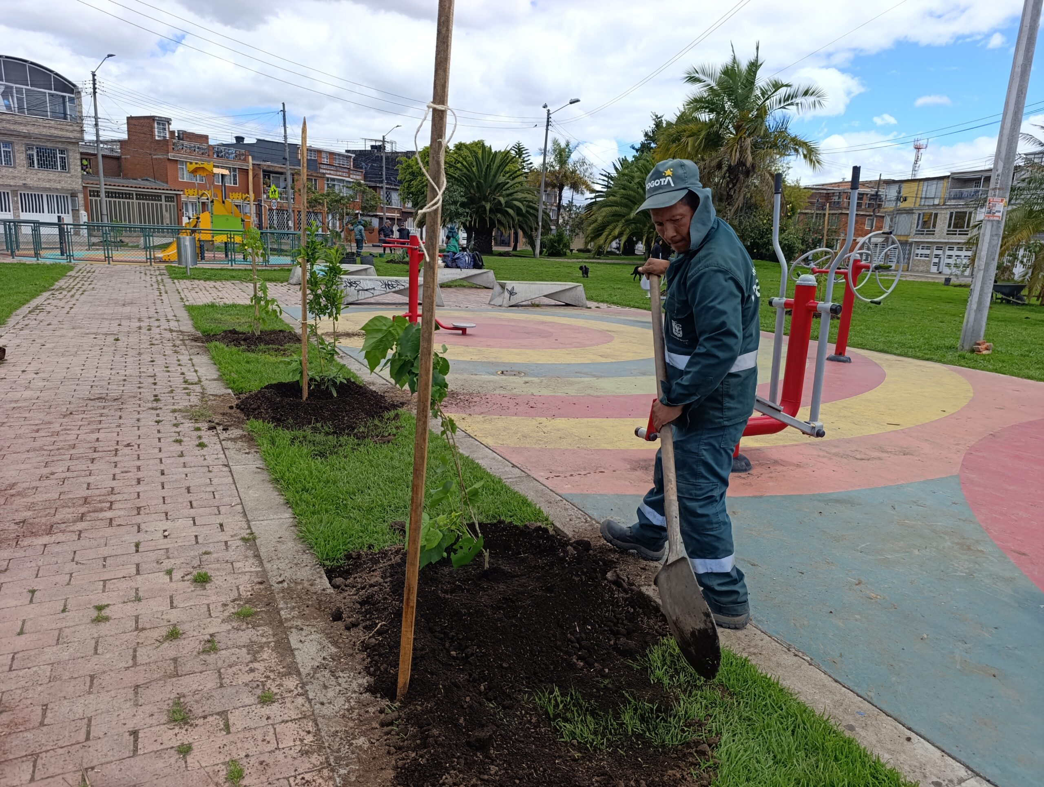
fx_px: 695
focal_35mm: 23
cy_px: 394
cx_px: 522
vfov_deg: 59.0
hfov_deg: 73.8
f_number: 1.6
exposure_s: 1/481
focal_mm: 6.14
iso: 50
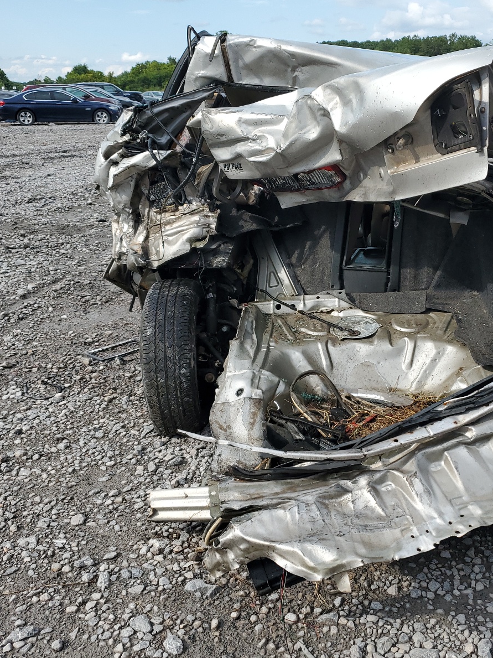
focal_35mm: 35
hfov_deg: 40.3
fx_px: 665
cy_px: 330
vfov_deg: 52.6
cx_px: 315
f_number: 1.5
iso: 50
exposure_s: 1/1667
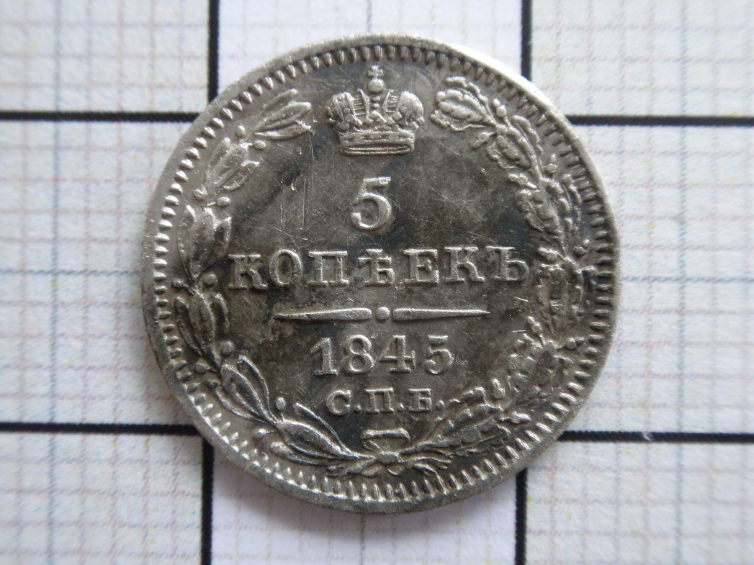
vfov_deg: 27.5
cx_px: 380
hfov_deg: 36.2
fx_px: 1154
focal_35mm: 53
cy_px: 284
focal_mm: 9.1
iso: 200
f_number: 4.3
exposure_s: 1/25
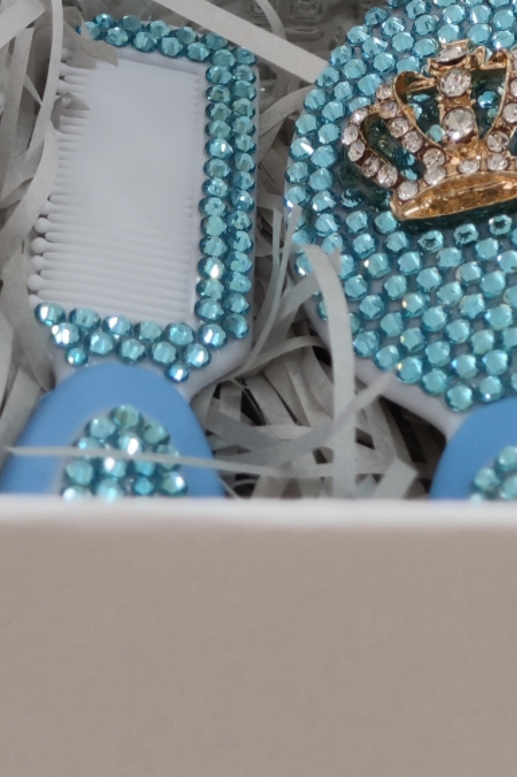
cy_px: 3
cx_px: 559
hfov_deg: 11.3
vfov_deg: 16.7
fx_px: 2586
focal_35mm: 120
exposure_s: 1/52
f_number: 2
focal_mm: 8.16
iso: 200
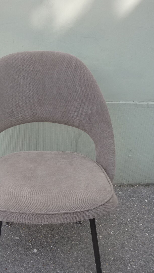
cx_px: 46
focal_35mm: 48
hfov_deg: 24.8
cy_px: 191
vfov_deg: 42.1
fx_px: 348
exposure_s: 1/200
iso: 100
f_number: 4
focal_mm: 5.2
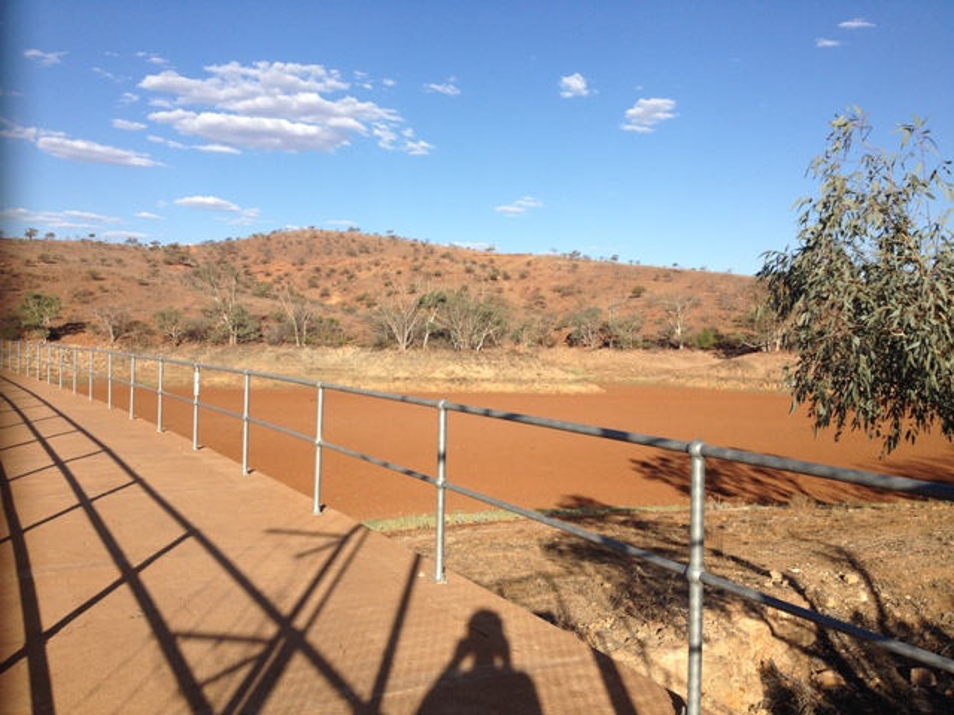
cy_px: 358
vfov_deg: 40.7
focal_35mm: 35
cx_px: 477
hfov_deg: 52.6
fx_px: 965
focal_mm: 4.28
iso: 50
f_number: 2.4
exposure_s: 1/1783
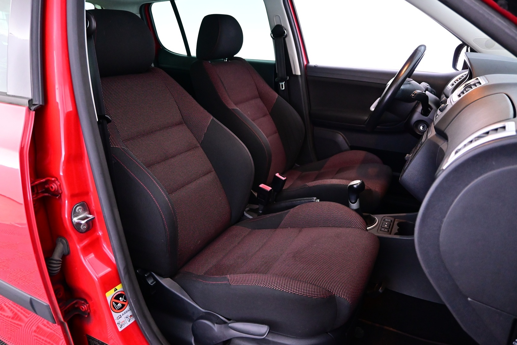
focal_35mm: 26
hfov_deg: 70.4
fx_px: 366
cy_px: 172
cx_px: 258
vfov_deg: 50.4
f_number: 3.5
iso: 3200
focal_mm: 17
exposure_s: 1/25
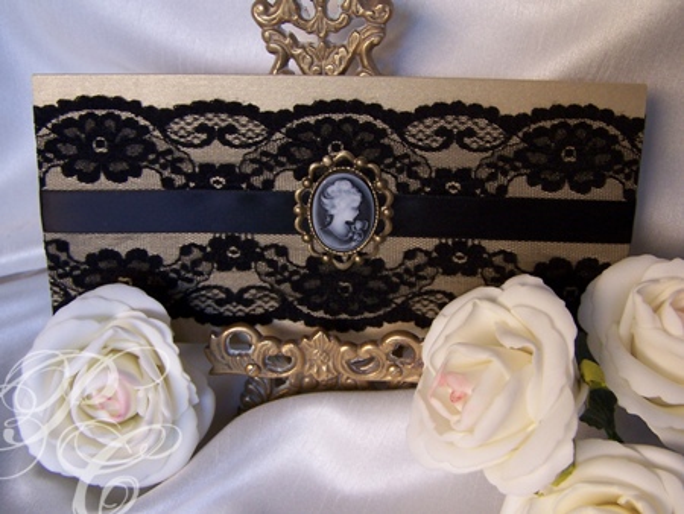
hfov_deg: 49.0
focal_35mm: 38
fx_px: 751
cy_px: 257
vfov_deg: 37.8
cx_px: 342
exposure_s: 1/30
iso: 140
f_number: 2.8
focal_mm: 6.3
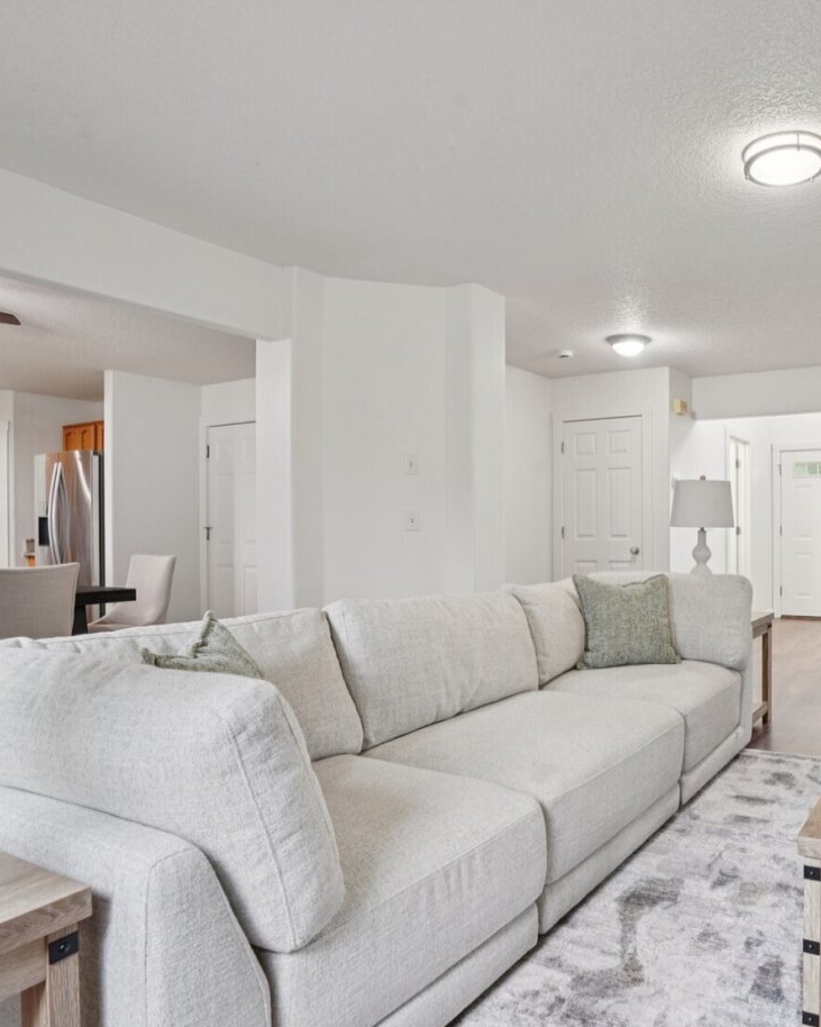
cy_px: 521
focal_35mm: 23
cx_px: 646
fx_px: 699
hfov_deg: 56.8
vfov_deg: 72.6
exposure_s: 1/8
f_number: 8
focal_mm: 16
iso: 400
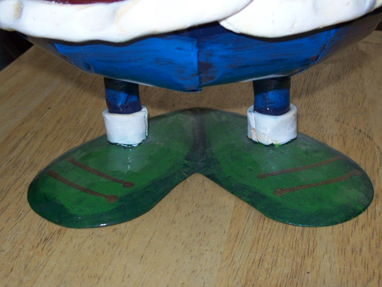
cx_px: 198
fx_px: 607
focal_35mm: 55
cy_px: 128
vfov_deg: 26.5
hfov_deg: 34.9
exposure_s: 1/64
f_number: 2.7
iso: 80
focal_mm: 6
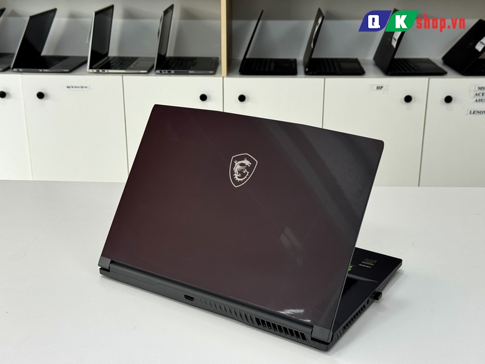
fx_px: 673
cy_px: 182
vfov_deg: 30.3
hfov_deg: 39.7
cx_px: 242
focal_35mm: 48
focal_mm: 6.76
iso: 80
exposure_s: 1/139
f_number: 1.78
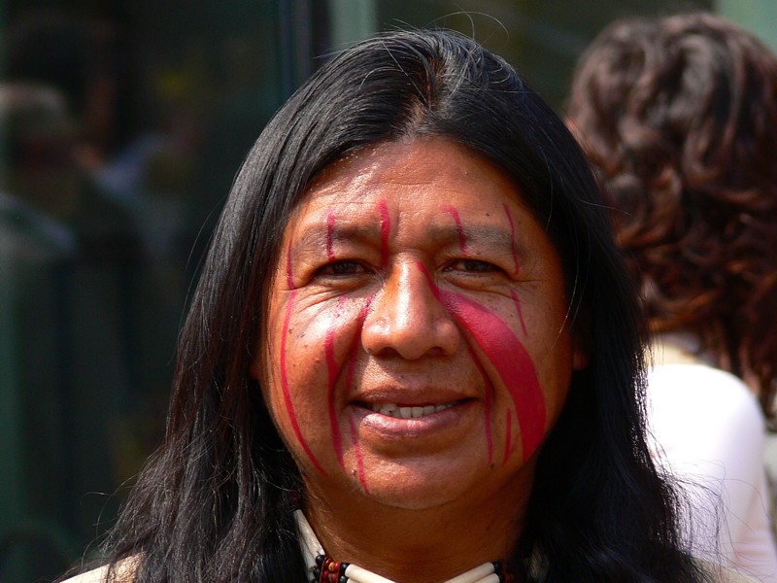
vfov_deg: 3.4
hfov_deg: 4.5
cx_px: 388
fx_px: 9921
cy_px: 292
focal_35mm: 442
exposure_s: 1/400
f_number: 4.5
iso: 100
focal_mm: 73.3
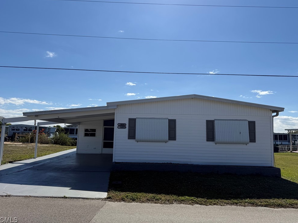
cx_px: 144
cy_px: 110
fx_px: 215
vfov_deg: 54.9
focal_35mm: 25
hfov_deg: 69.4
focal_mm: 6.76
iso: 80
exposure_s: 1/10309
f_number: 1.78
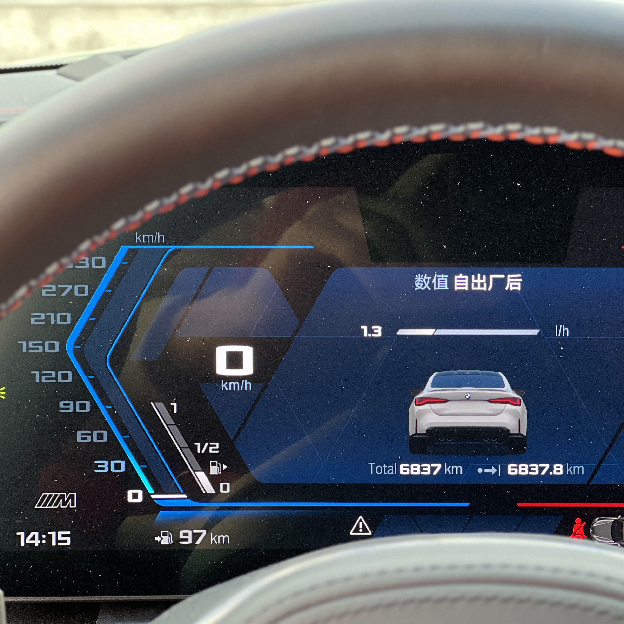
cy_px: 289
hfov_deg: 16.4
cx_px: 453
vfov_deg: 16.4
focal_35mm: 106
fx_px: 2162
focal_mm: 9
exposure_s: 1/82
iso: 250
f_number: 2.8
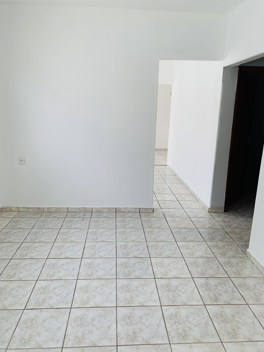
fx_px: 264
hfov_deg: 53.1
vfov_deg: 67.3
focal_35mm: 26
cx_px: 132
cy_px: 176
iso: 25
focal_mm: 4.25
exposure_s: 1/122
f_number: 1.8
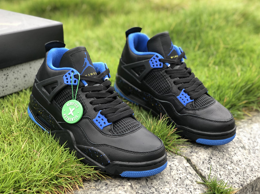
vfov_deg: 27.0
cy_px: 95
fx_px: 405
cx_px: 126
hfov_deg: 35.6
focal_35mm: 54
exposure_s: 1/60
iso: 64
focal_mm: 6
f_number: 2.4
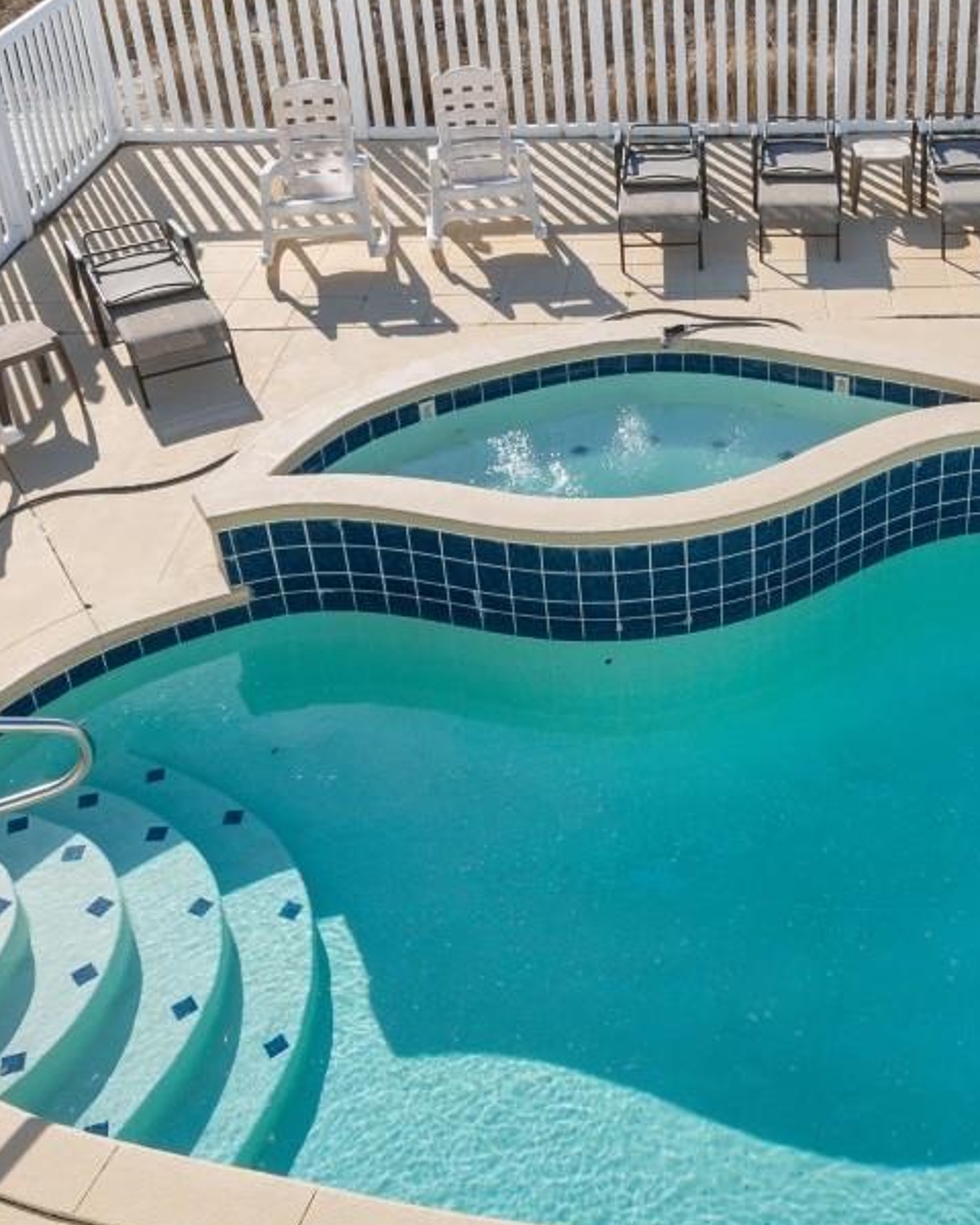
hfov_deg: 37.8
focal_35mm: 38
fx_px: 1378
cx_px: 782
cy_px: 429
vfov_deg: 47.3
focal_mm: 10
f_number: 10
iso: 100
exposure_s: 1/400
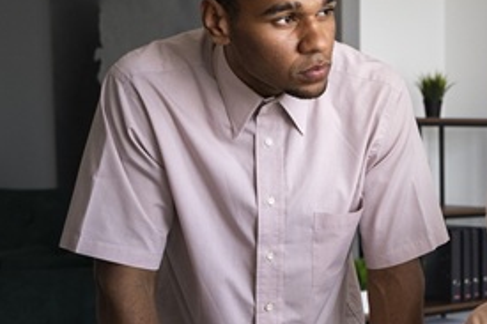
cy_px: 292
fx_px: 1460
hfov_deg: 16.7
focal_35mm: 108
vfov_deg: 12.6
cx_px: 790
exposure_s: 1/320
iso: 1000
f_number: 4.5
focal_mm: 33
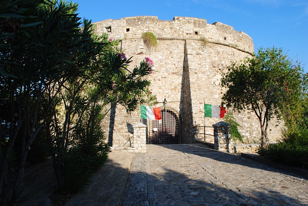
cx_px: 154
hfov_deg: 67.3
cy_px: 103
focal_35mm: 27
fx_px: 231
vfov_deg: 48.0
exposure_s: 1/250
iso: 200
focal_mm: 18
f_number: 10
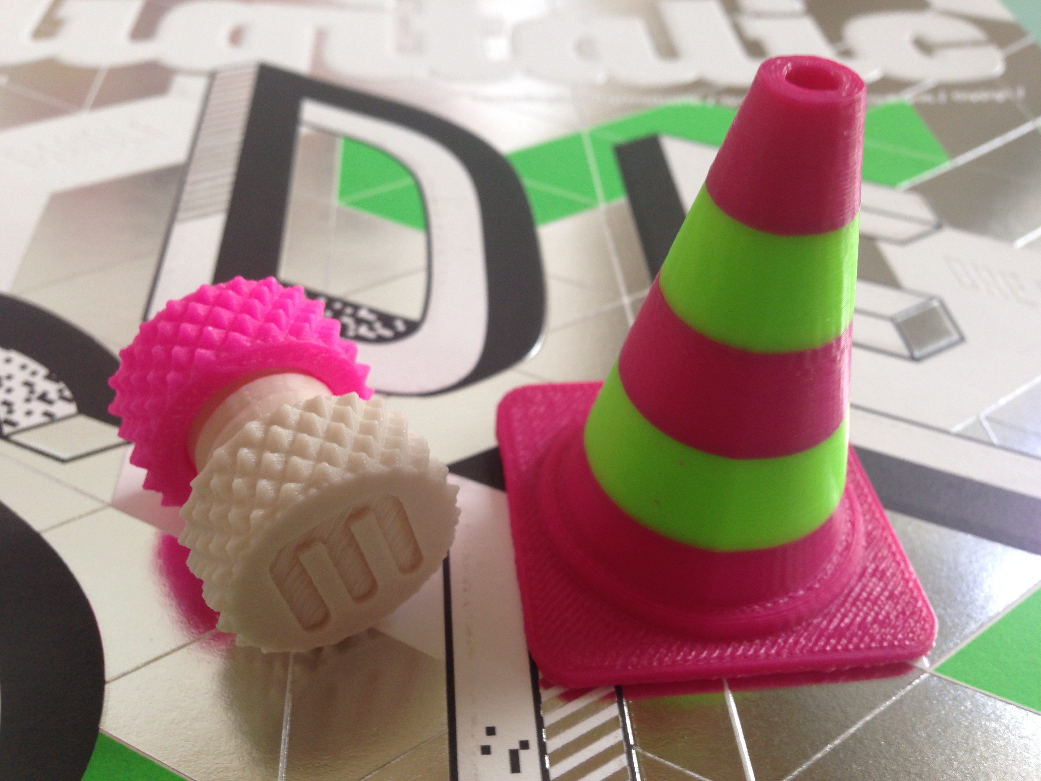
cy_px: 390
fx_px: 992
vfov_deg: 42.9
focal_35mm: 33
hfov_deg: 55.4
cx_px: 520
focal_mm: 4.12
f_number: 2.4
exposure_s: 1/20
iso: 64
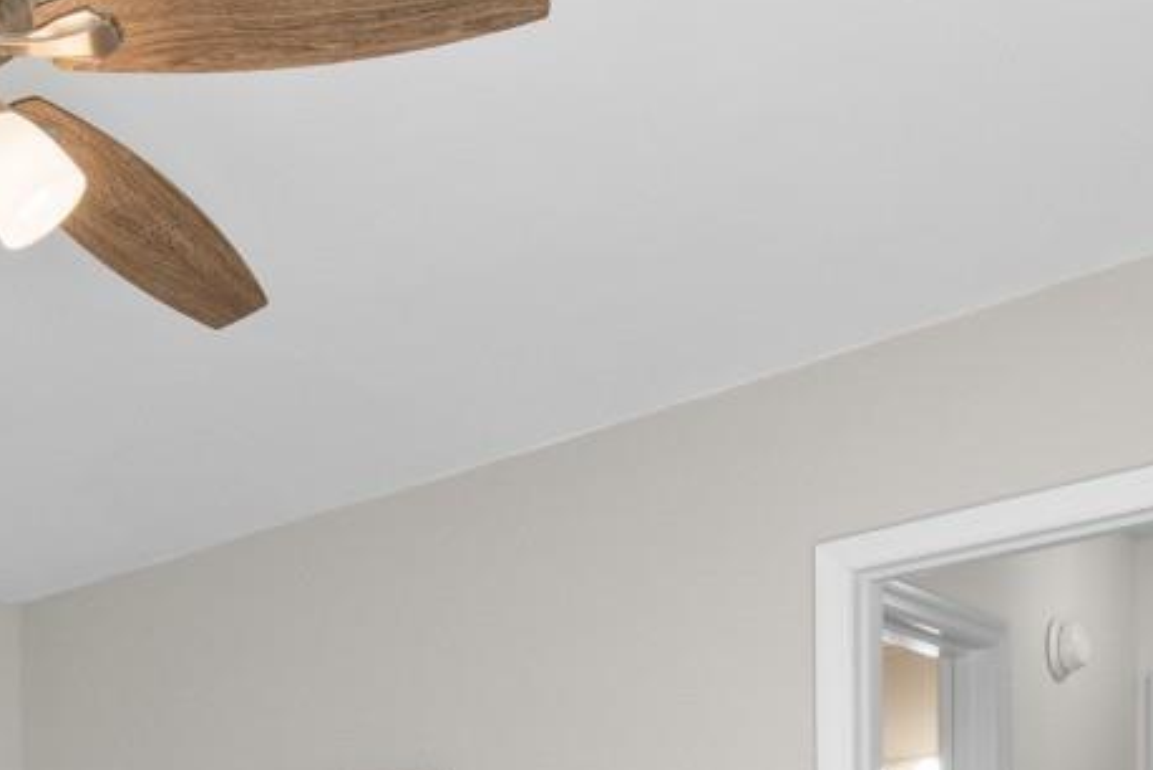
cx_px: 179
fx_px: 1698
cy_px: 1019
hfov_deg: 35.8
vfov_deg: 22.6
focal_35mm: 53
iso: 100
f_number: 4.5
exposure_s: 1/6
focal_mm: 10
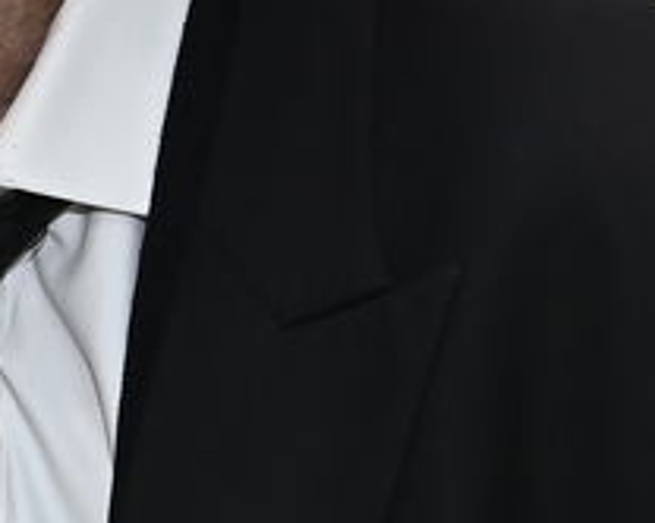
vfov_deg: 6.1
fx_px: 4900
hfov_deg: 7.2
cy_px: 28
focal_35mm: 253
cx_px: -875
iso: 1250
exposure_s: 1/125
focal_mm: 40
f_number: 9
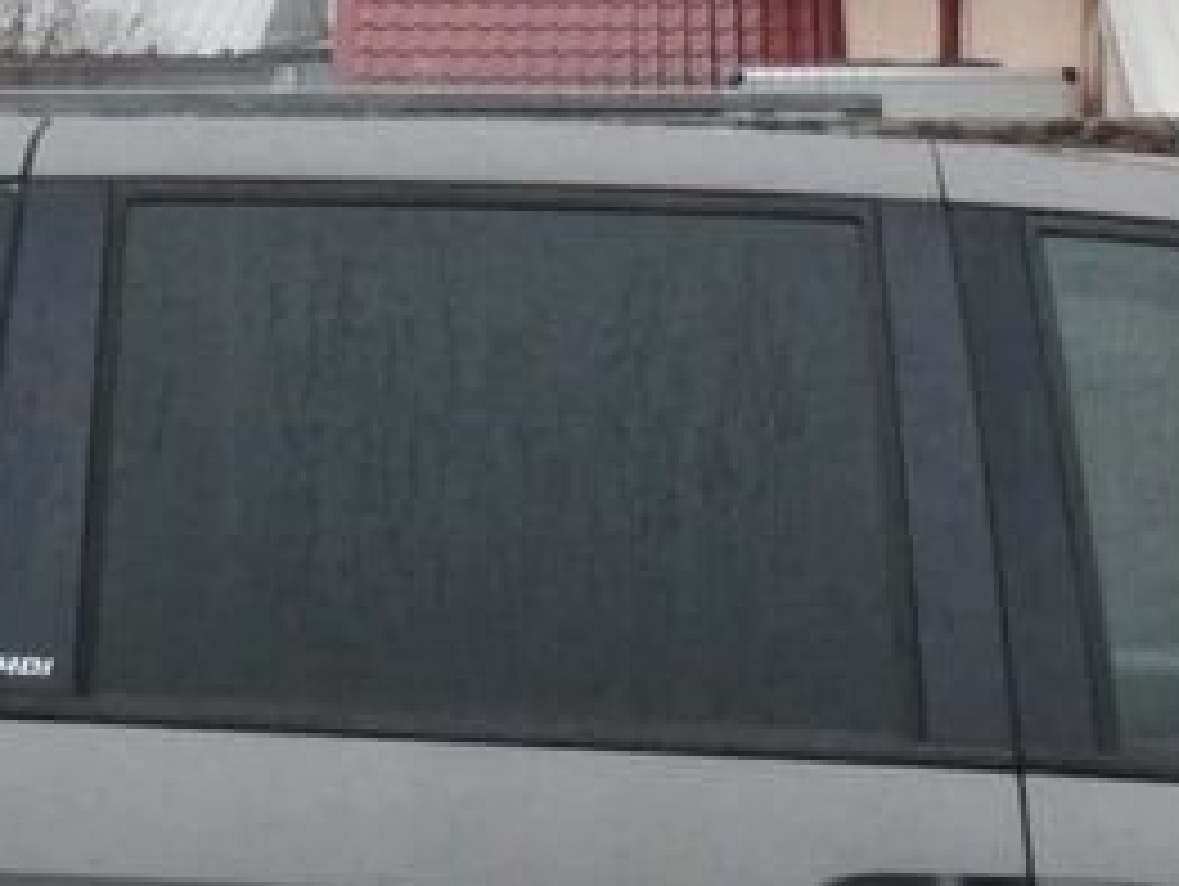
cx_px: 954
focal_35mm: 160
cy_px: 751
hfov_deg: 12.3
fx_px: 5454
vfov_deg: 9.3
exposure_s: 1/80
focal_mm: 7.3
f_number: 5.6
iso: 640
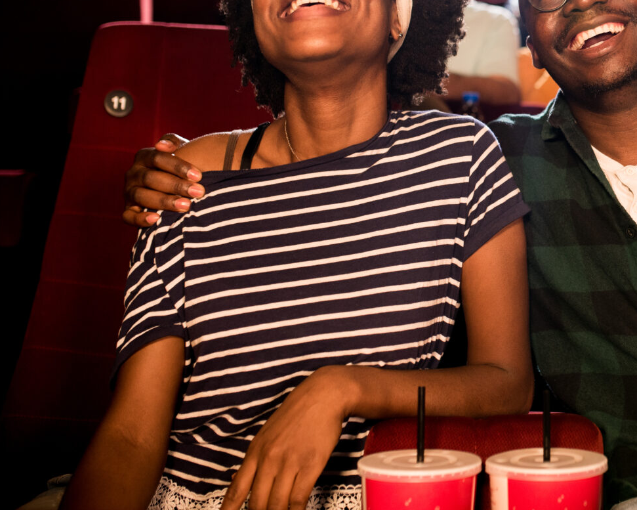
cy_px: 112
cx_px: 623
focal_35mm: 65
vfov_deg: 23.2
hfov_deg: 27.6
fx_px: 1226
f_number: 2.2
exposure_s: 1/200
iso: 640
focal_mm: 35
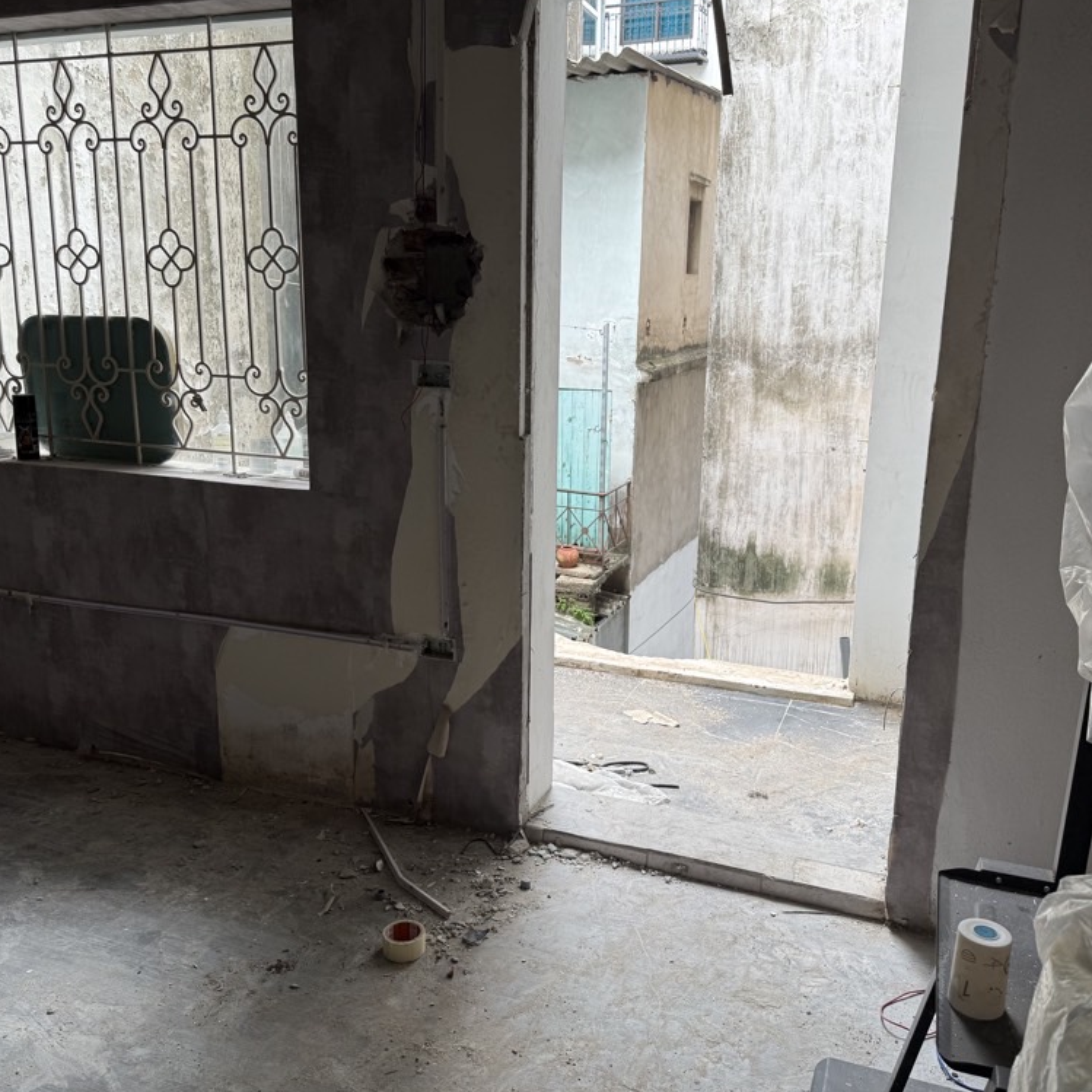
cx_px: 566
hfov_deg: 55.6
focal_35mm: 29
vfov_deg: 55.6
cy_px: 539
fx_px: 1035
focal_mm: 6.76
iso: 50
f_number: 1.78
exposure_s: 1/139
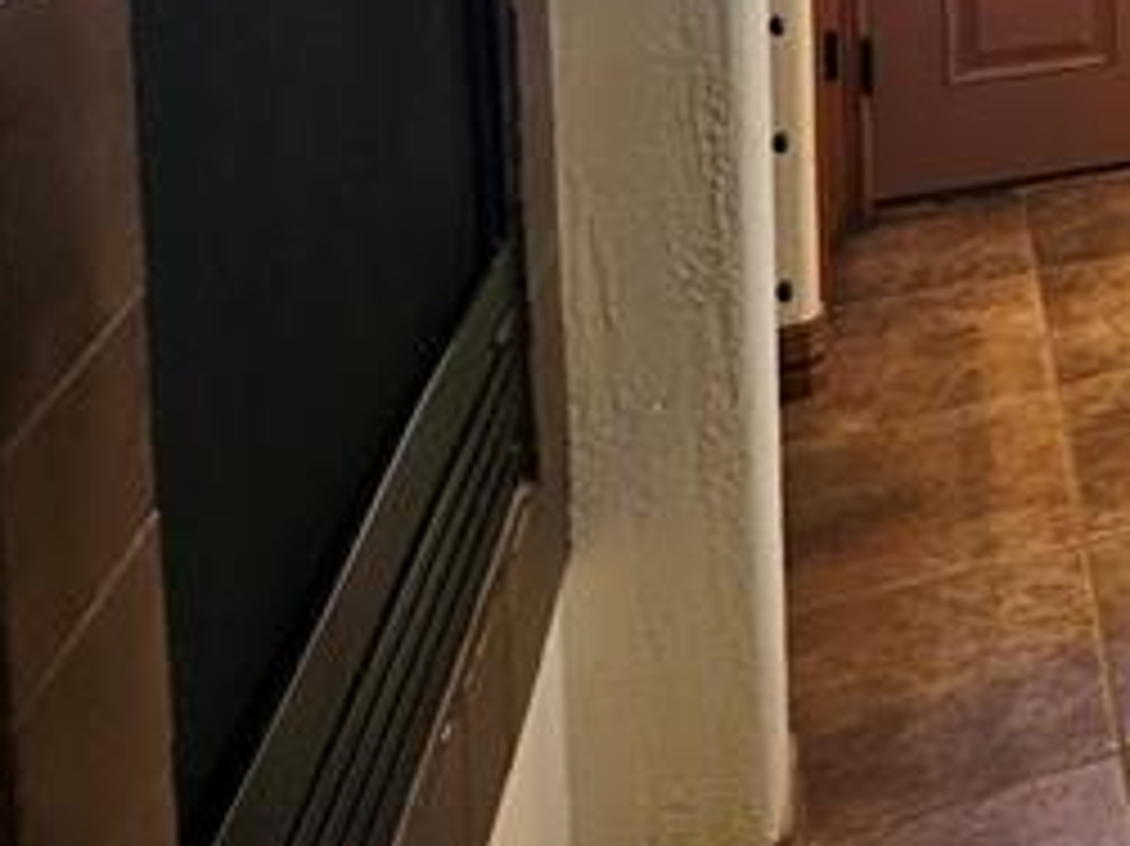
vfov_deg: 23.2
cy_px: -349
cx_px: 1999
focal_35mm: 53
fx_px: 1729
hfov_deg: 22.5
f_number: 2.2
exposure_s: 1/60
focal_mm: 1.7
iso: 80
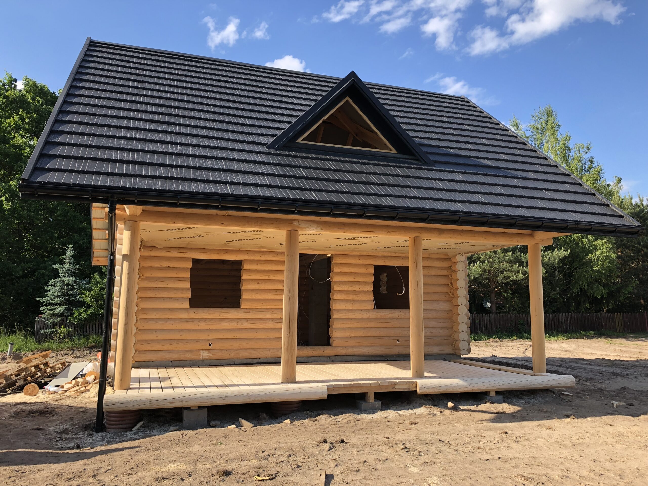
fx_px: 524
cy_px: 243
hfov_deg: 63.4
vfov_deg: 49.7
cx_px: 324
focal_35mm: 28
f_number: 1.8
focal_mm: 3.99
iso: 20
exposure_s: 1/685
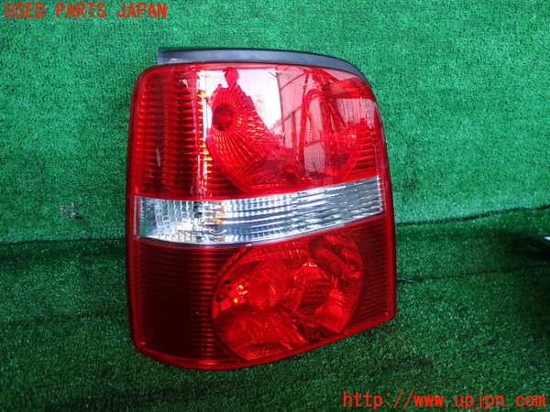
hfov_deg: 60.0
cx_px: 275
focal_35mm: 30
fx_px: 477
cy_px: 206
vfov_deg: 46.8
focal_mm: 5.4
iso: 200
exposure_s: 1/50
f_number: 2.3
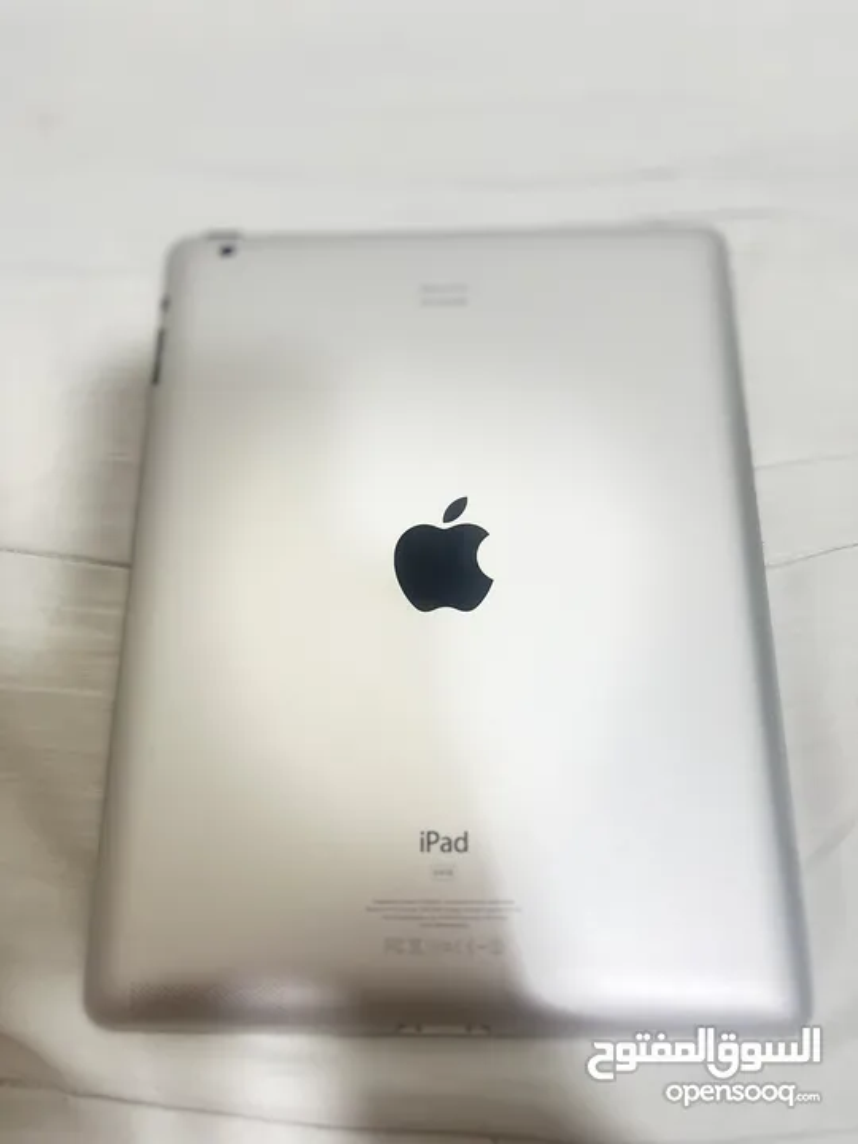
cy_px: 572
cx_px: 429
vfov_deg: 67.3
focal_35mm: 26
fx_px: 859
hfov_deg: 53.1
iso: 160
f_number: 1.6
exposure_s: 1/50
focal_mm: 5.1
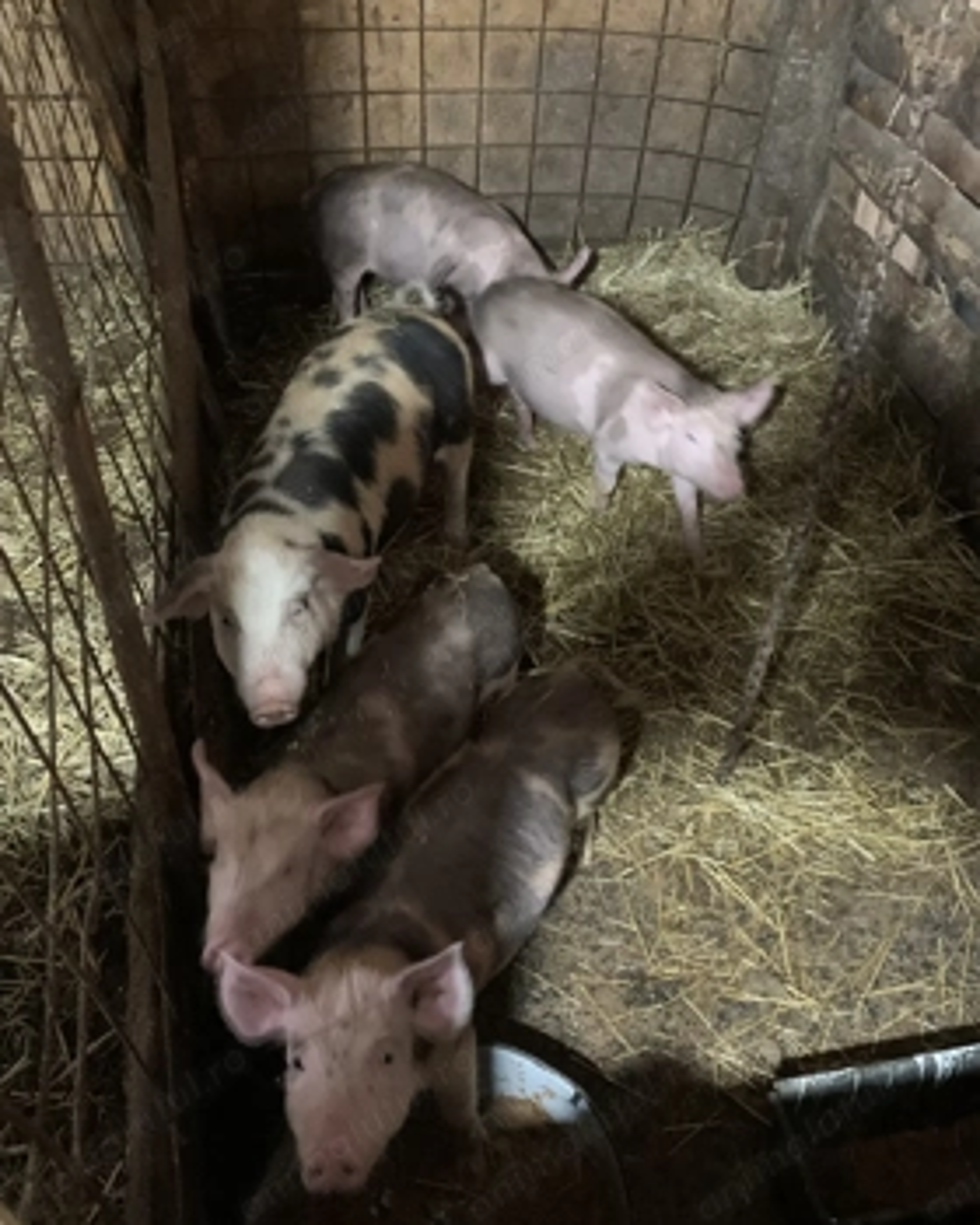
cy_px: 658
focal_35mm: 29
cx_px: 497
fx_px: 1051
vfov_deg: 60.4
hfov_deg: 50.0
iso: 800
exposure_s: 1/22
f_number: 1.8
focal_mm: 4.25
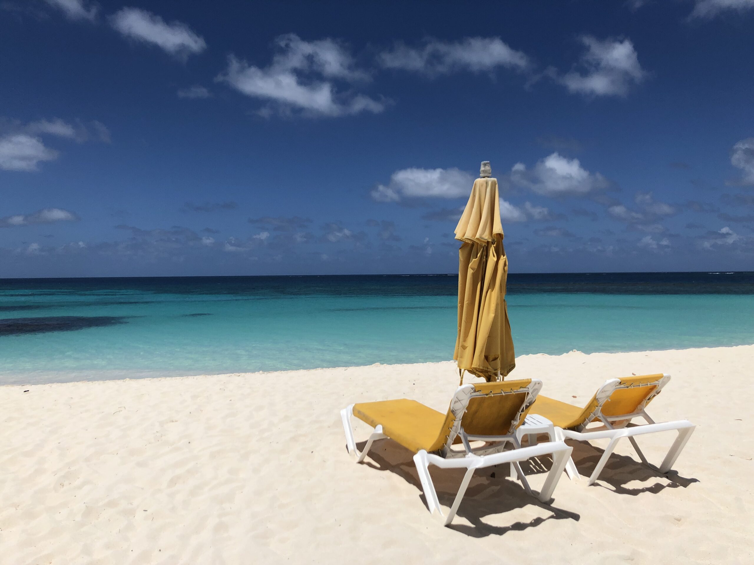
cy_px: 282
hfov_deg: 63.4
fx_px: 610
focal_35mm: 28
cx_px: 377
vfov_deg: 49.7
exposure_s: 1/6944
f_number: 1.8
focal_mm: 4
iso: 25
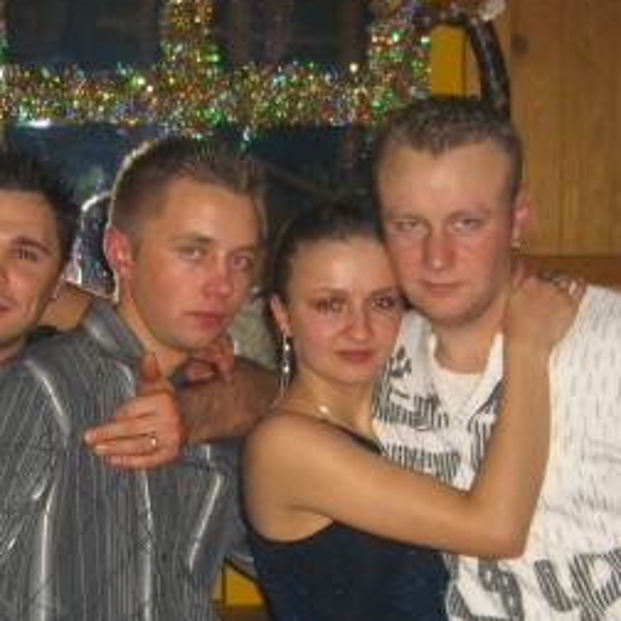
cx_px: 185
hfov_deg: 21.5
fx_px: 1624
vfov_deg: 21.5
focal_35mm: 80
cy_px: 458
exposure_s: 1/60
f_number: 2.8
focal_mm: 7.9
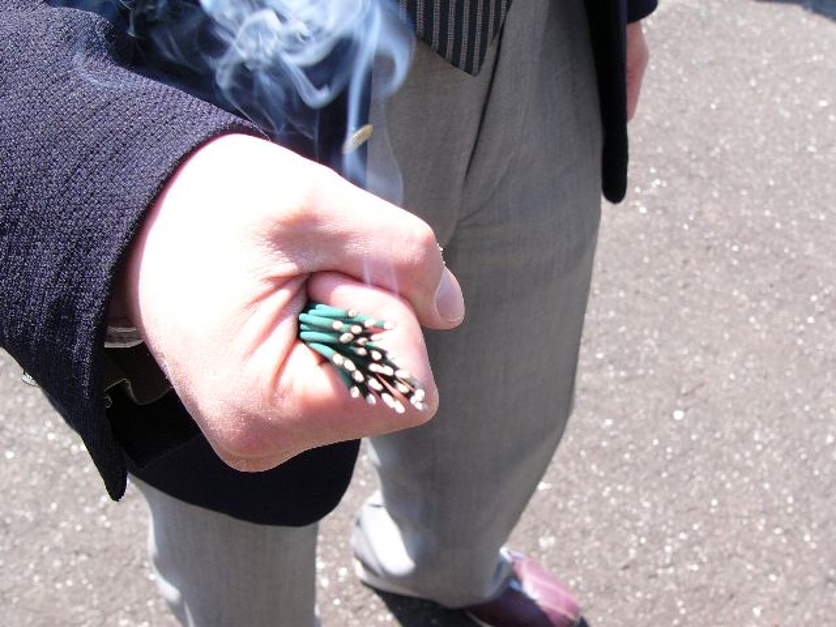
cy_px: 314
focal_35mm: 50
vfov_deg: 29.1
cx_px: 418
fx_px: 1208
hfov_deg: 38.2
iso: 50
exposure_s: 1/125
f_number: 4
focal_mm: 8.4
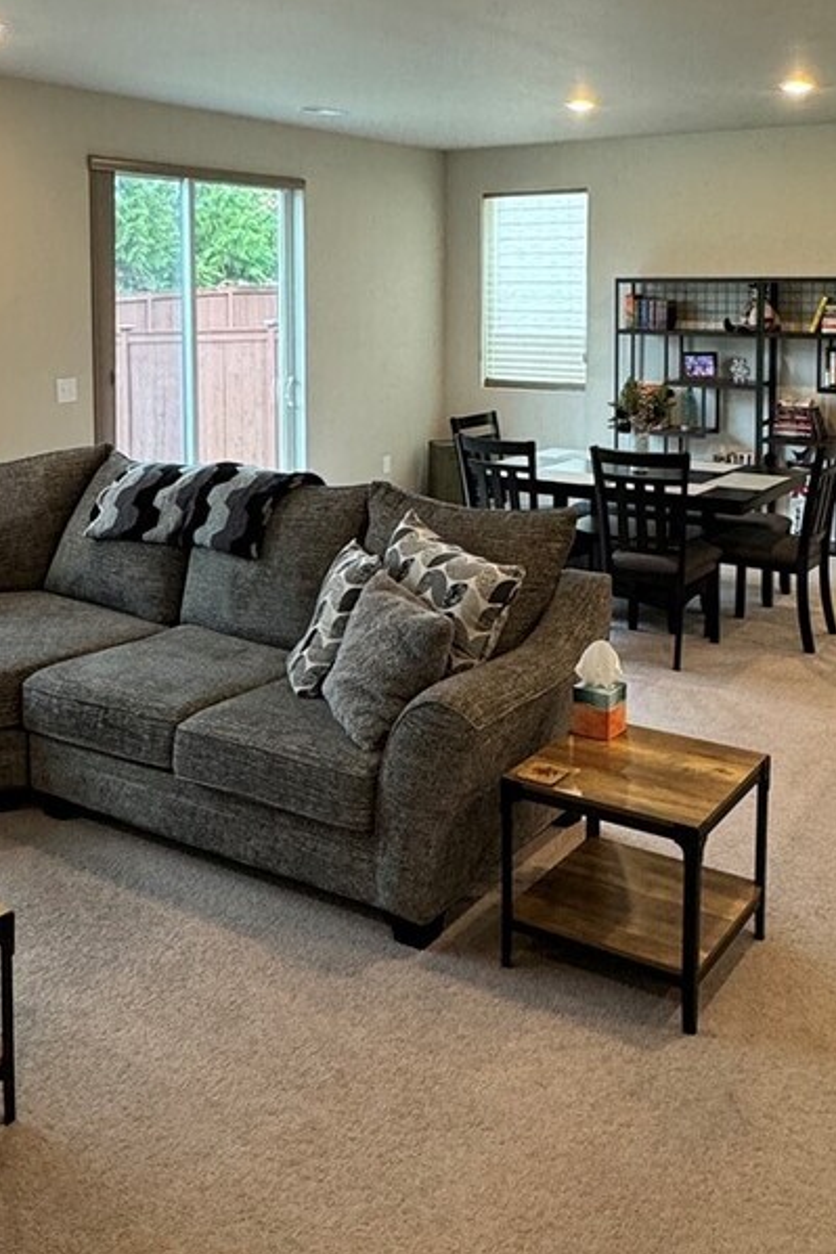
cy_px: 366
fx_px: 1220
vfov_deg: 52.8
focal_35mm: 35
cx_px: 409
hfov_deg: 37.8
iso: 250
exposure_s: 1/60
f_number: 2.2
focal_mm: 2.22
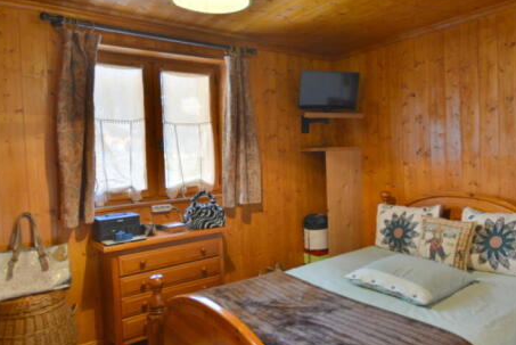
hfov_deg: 69.0
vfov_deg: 49.6
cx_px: 294
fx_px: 373
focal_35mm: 26
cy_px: 163
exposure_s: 1/40
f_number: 3.5
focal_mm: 12
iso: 200
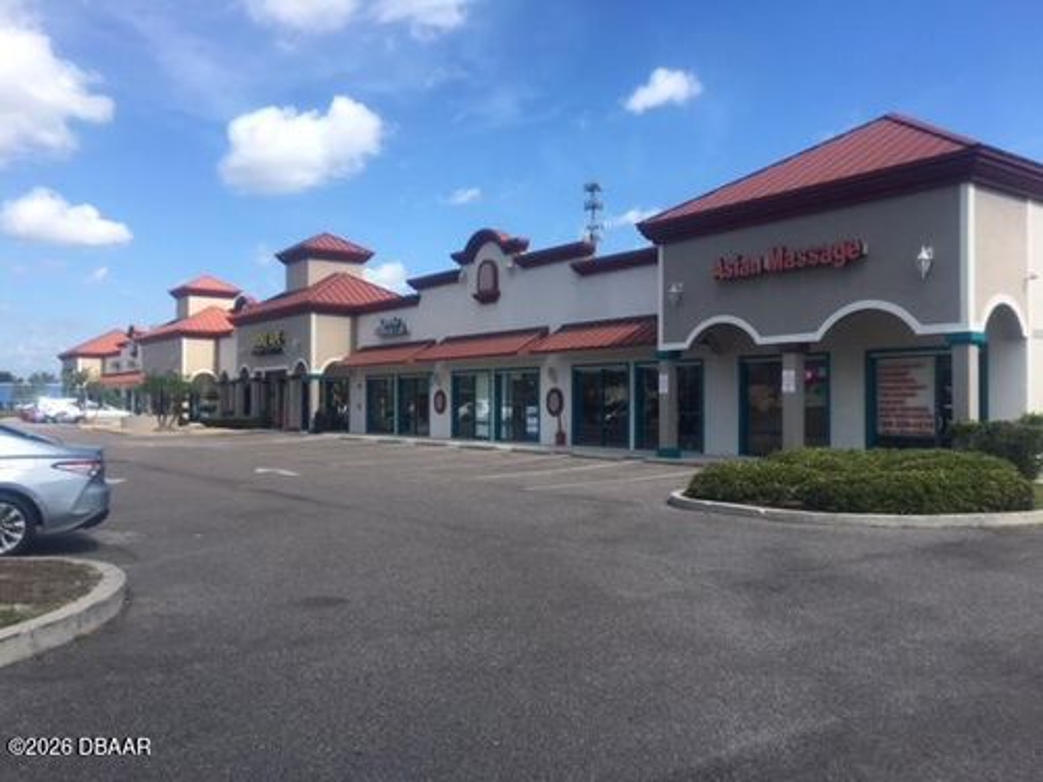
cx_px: 522
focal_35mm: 29
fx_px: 874
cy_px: 391
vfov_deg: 48.2
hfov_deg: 61.7
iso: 25
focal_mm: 4.15
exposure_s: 1/1304
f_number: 2.2
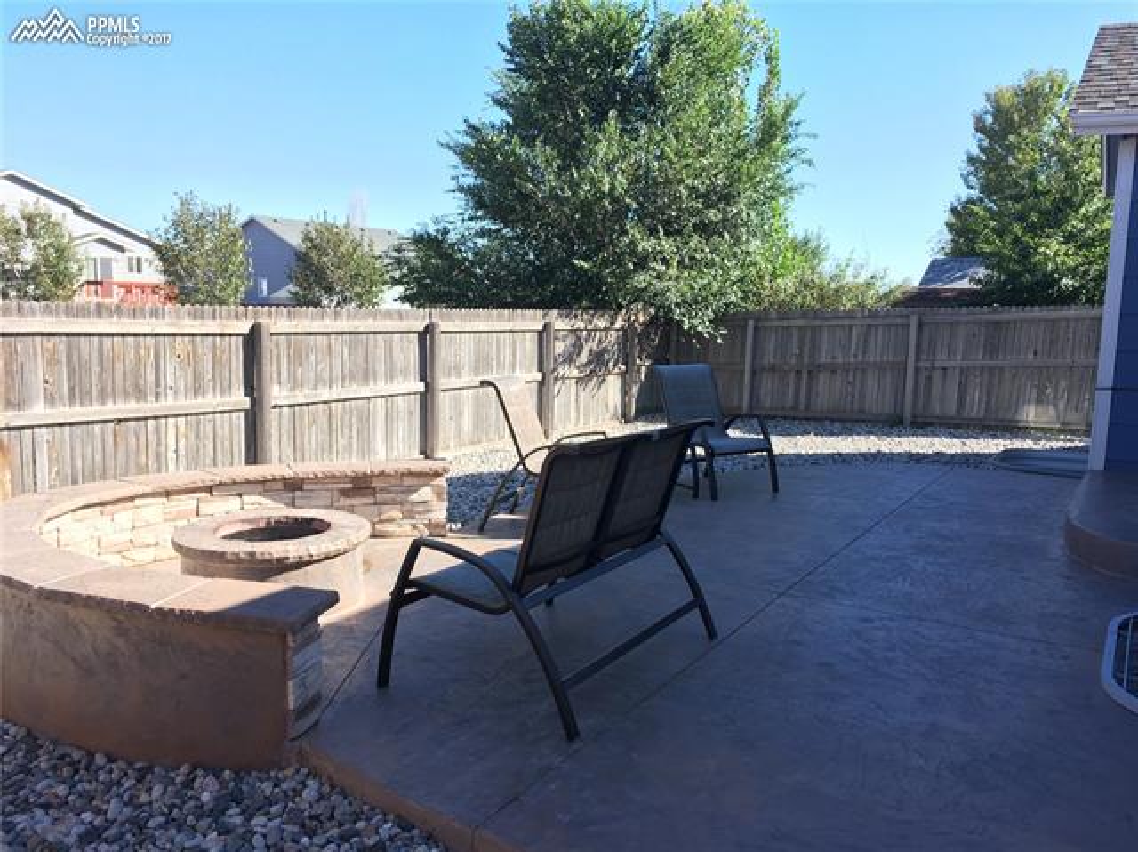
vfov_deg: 48.2
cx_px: 569
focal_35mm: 29
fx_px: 953
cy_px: 426
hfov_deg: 61.7
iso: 25
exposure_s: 1/377
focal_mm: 4.15
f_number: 2.2
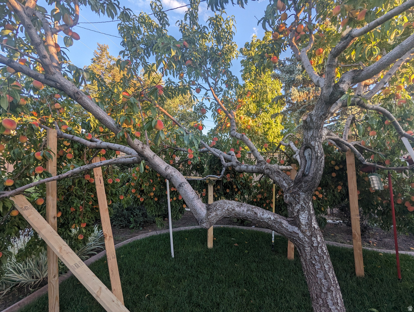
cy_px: 156
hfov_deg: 94.4
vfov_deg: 78.2
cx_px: 207
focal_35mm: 16
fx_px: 192
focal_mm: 2.35
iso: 46
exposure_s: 1/190
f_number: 2.2
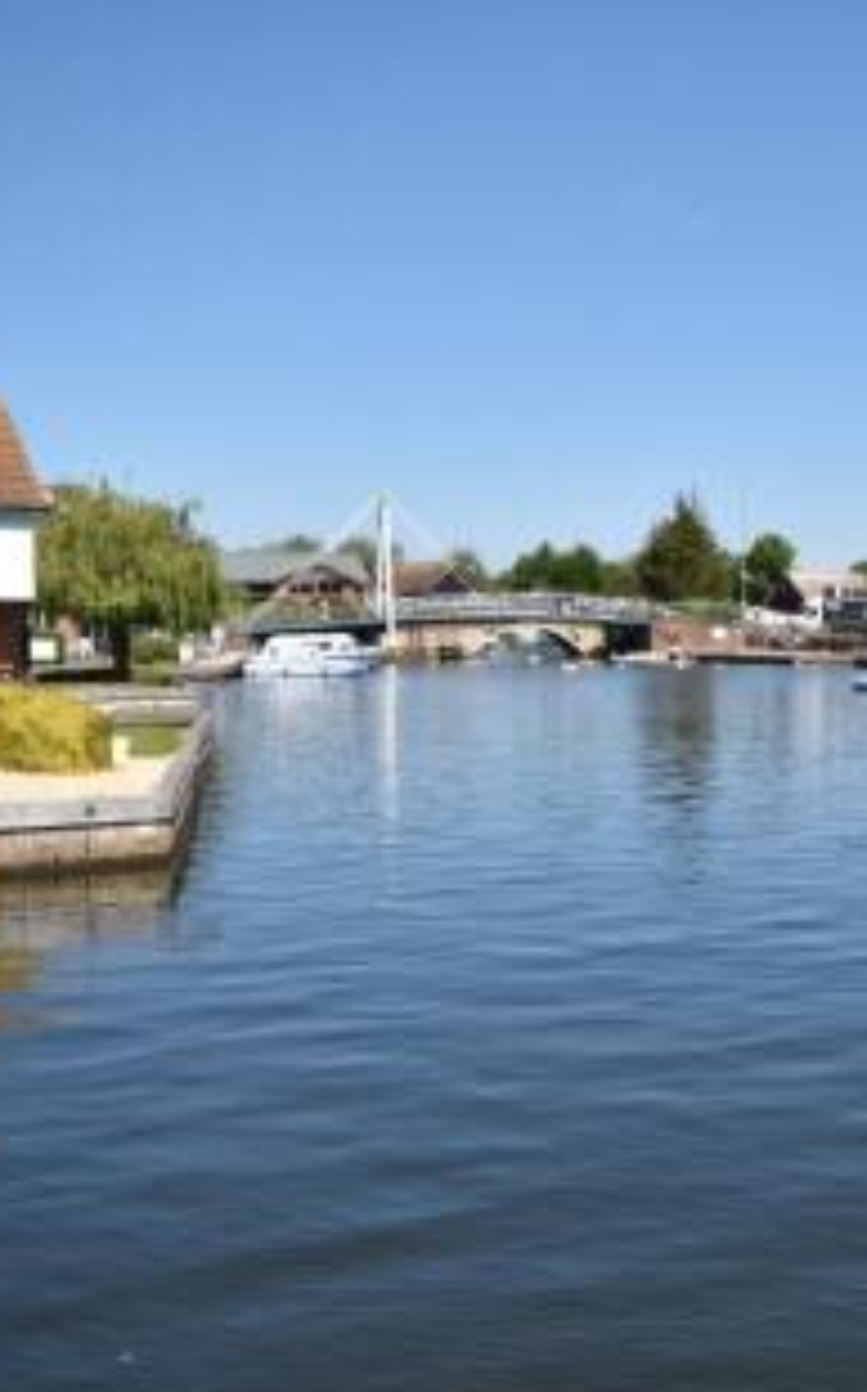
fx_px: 1782
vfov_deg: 42.7
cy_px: 698
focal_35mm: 47
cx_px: 791
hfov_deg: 26.4
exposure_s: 1/320
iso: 200
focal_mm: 20
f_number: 9
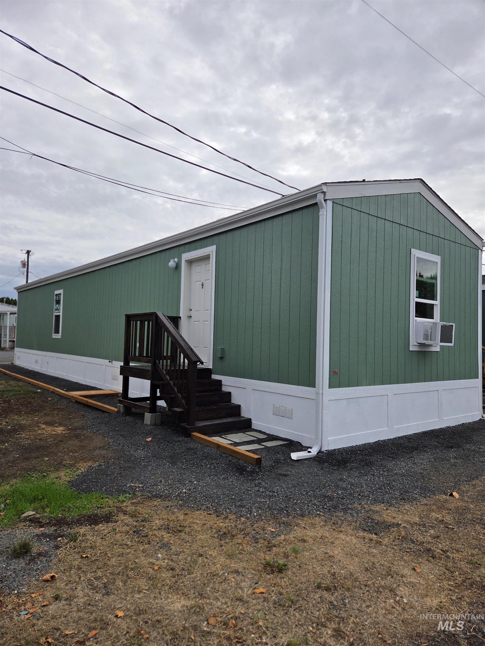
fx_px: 430
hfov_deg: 58.9
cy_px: 323
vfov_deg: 73.9
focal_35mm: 23
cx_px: 242
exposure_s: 1/7328
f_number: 1.8
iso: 80
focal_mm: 5.4
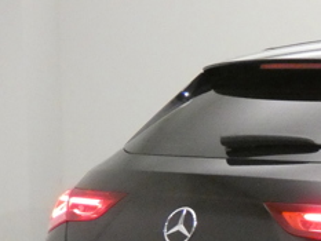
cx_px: 524
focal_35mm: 182
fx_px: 1689
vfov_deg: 8.1
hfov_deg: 10.4
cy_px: 303
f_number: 3.9
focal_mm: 9.5
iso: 1600
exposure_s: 1/50
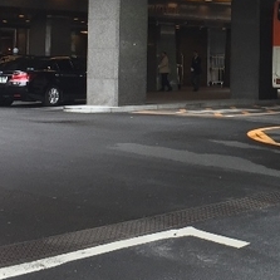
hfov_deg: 18.4
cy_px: 40
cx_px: 276
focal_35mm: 92
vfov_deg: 18.6
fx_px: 842
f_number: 2.2
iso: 32
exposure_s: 1/60
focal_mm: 4.15
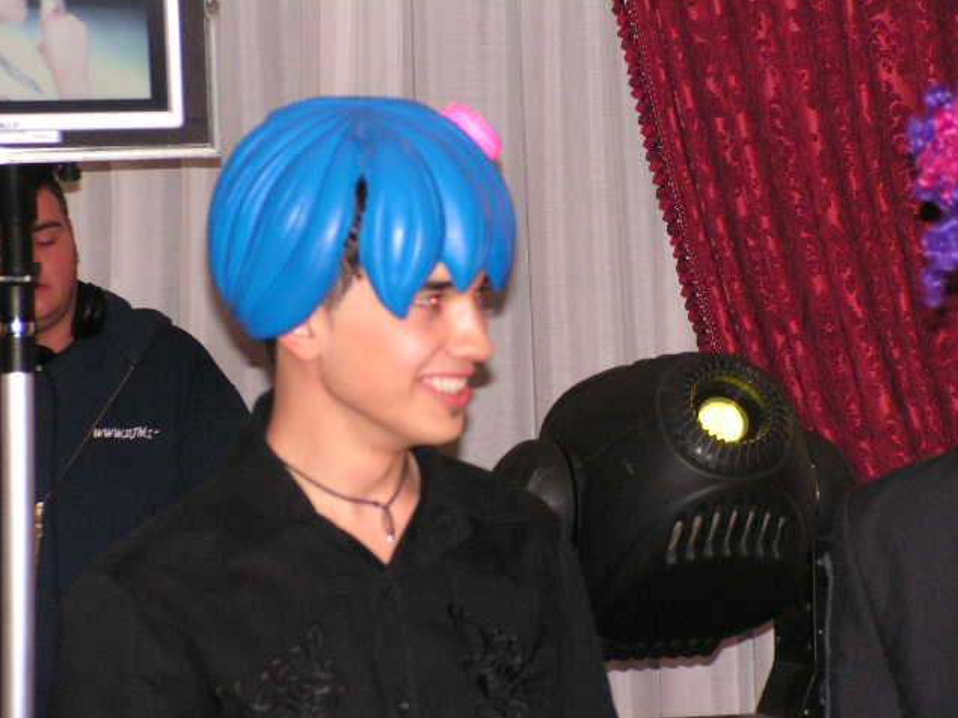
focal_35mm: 131
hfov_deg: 15.1
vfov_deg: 11.3
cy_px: 359
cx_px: 481
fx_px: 3625
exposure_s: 1/125
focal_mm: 21.8
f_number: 3.4
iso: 200
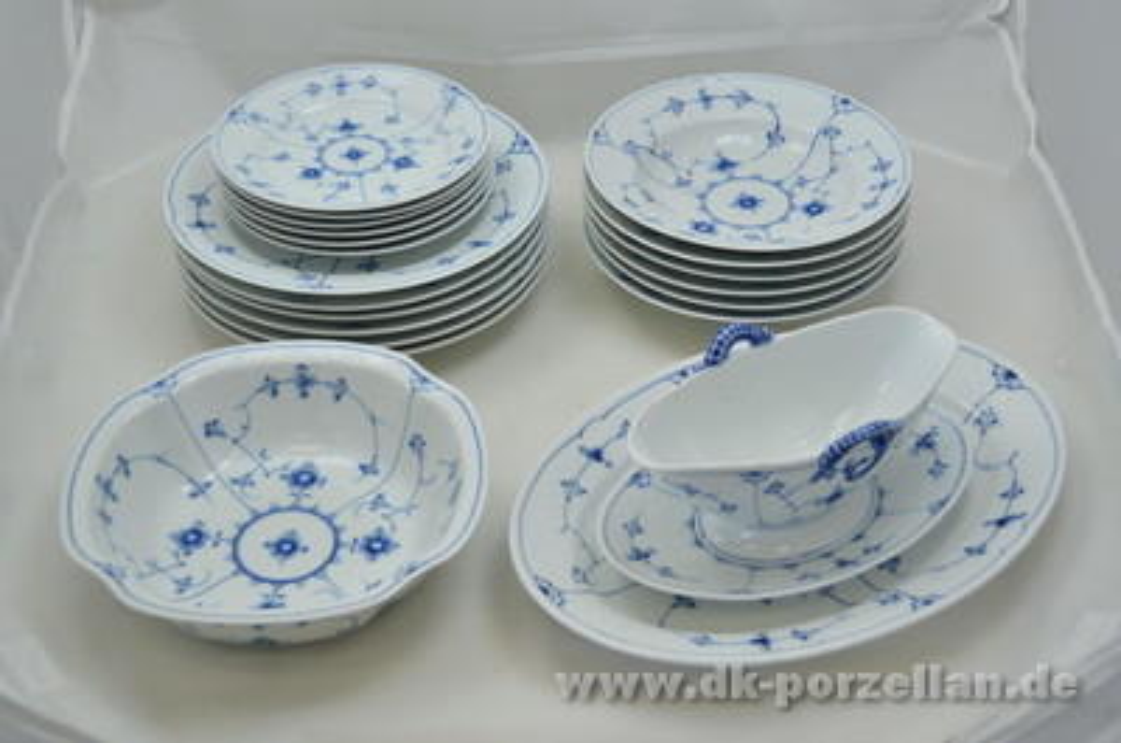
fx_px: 1398
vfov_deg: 29.7
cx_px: 560
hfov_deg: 43.7
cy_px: 372
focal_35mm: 45
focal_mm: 30
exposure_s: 1/25
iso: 200
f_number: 4.5
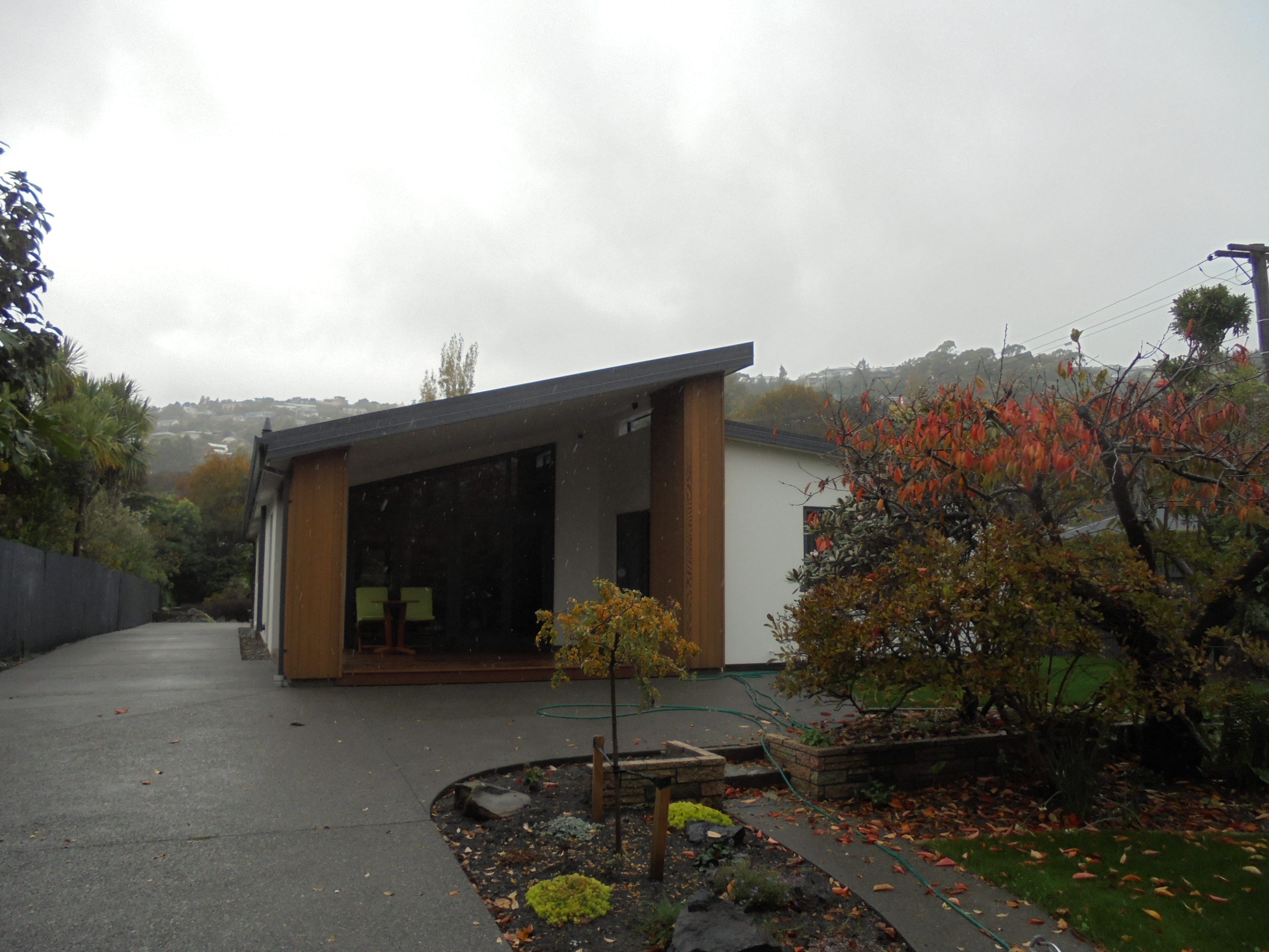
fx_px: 953
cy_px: 476
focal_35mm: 26
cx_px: 634
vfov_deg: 53.1
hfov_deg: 67.3
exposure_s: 1/500
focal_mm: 4.6
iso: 100
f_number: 3.5
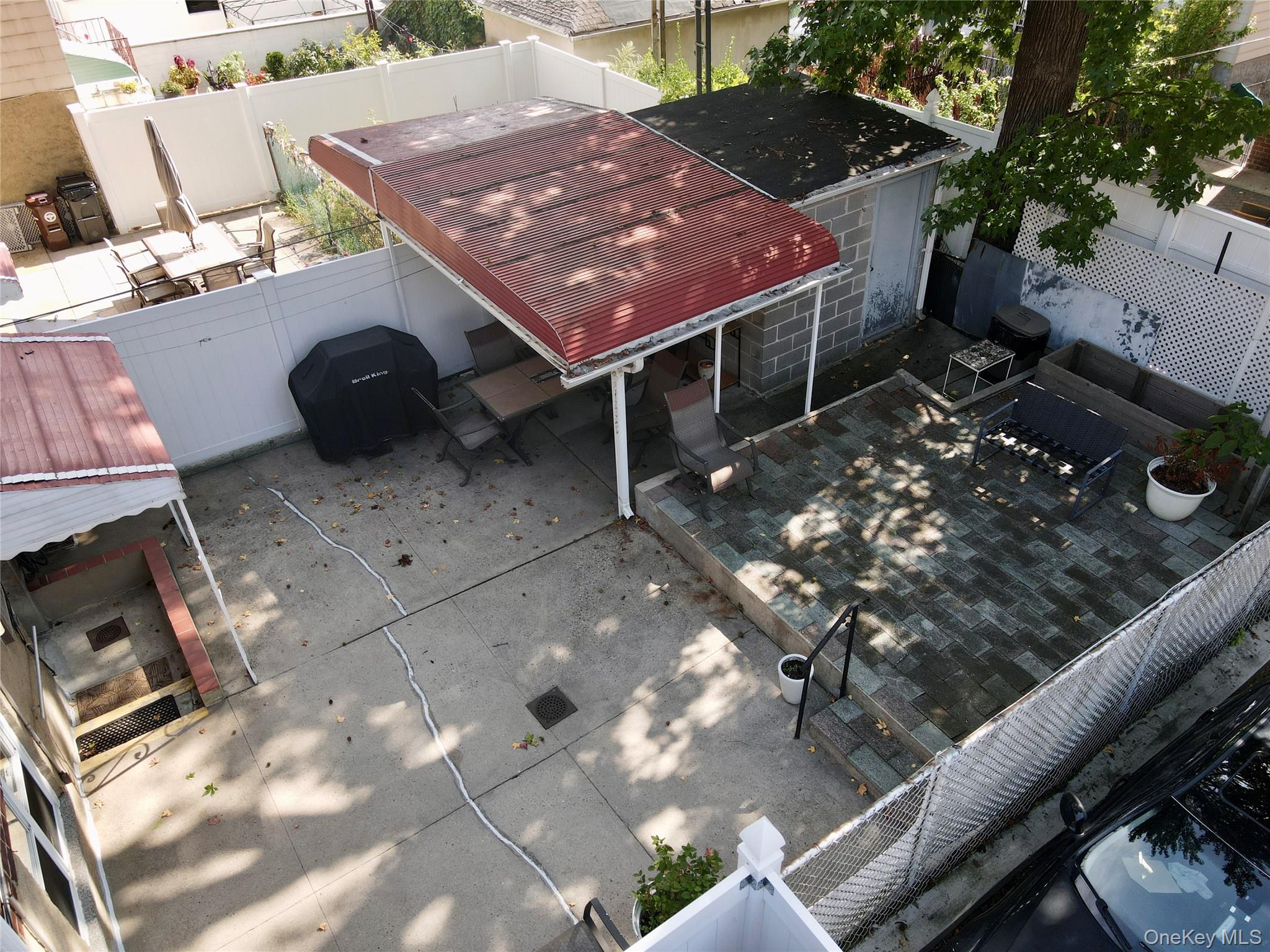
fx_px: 881
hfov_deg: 71.6
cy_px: 476
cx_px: 635
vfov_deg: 56.8
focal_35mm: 24
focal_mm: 4.5
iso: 100
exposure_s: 1/160
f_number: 2.8
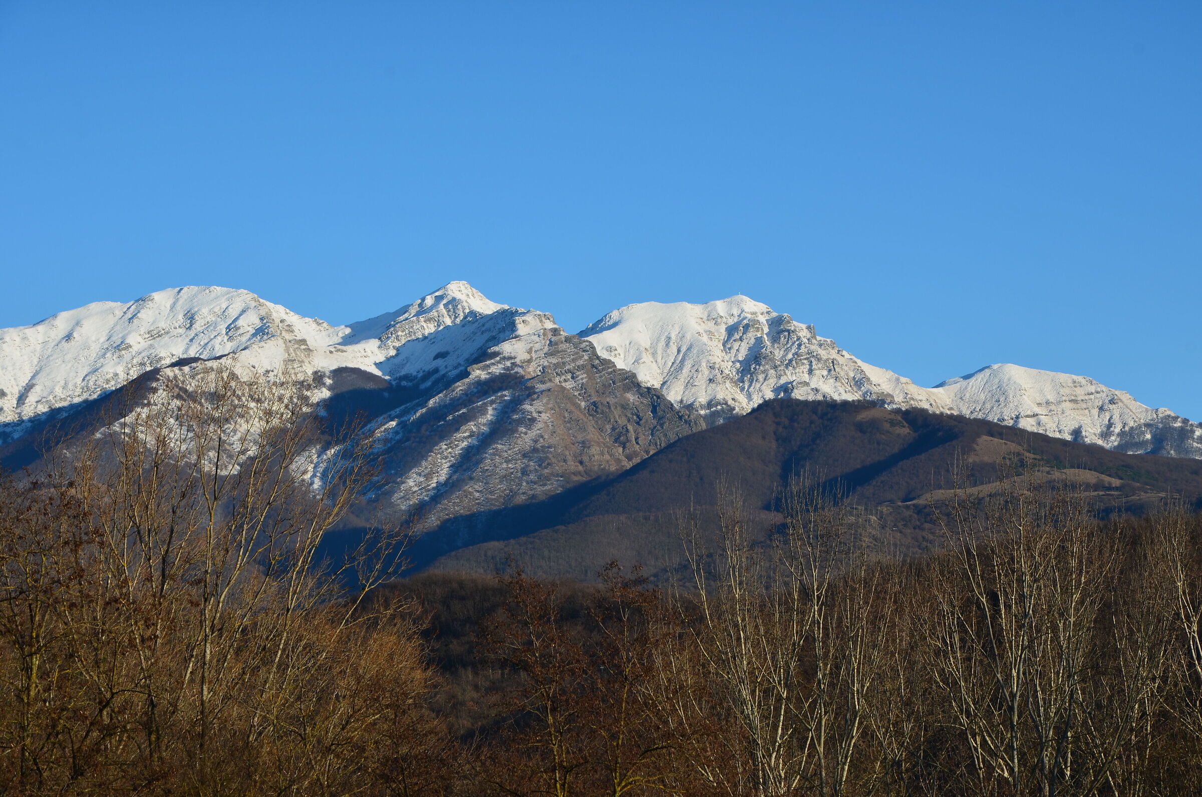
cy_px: 398
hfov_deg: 17.1
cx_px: 601
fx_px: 3999
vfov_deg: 11.4
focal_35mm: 120
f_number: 11
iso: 100
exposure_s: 1/160
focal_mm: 80
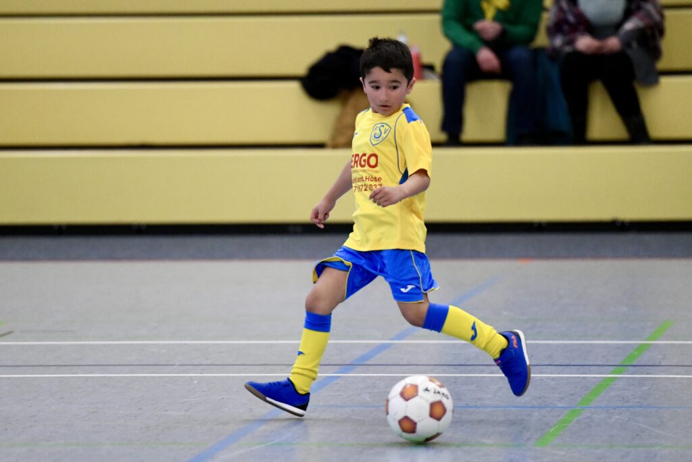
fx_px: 3845
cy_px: 231
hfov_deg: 10.3
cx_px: 346
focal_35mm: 200
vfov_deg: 6.9
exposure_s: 1/1250
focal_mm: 200
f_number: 2.8
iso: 8000
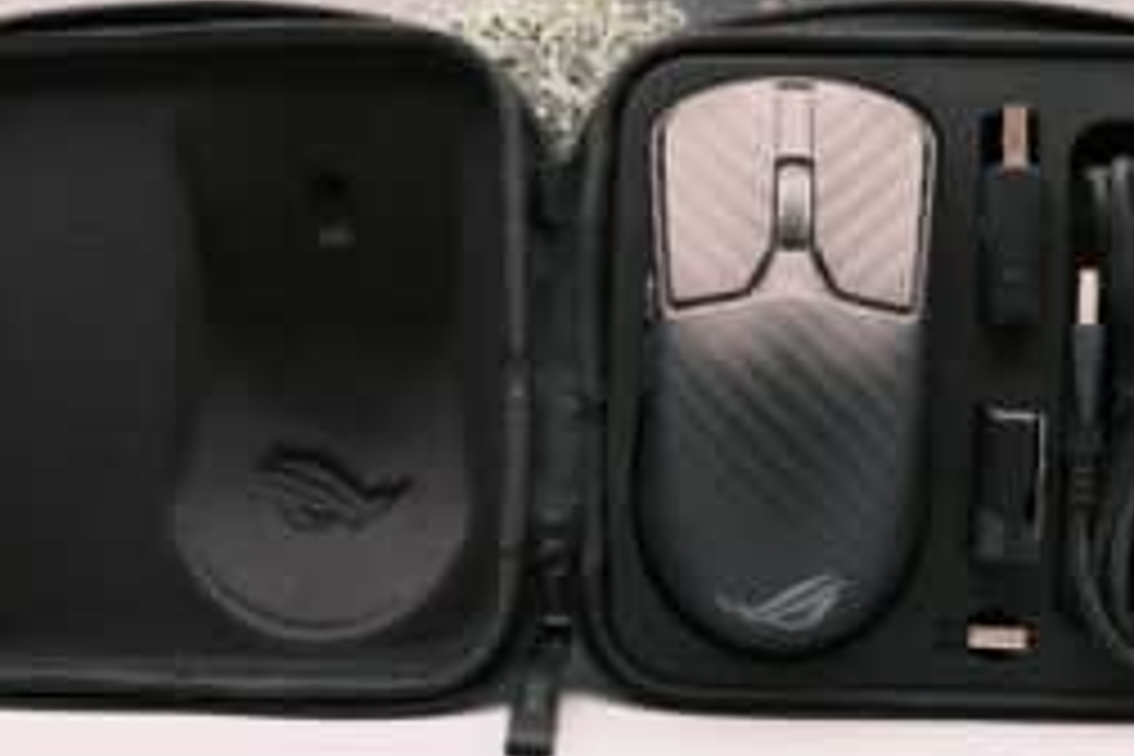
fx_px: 2047
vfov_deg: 20.9
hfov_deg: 30.9
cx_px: 621
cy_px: 405
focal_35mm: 65
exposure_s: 1/100
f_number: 8
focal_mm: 27.9
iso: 1600
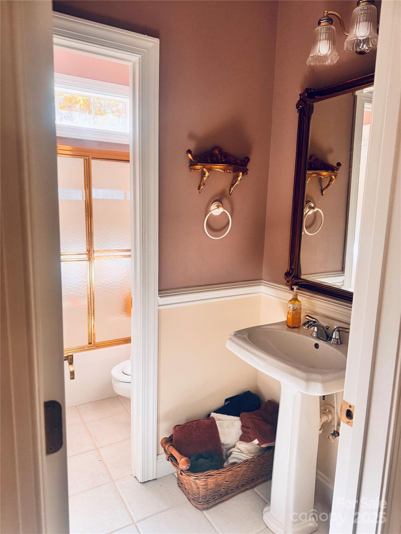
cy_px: 267
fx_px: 371
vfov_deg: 71.6
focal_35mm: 24
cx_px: 200
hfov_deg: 56.8
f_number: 1.78
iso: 200
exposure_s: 1/73
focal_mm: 6.76
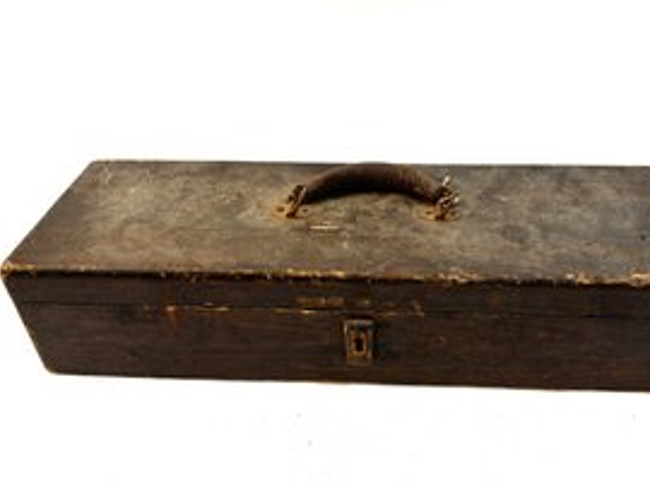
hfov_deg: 55.2
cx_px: 374
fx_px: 619
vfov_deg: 42.8
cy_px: 280
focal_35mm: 33
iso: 40
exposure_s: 1/120
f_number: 1.6
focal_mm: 5.96
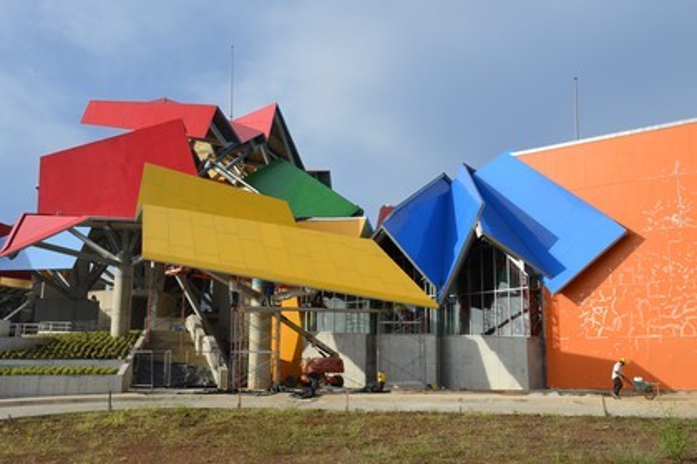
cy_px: 232
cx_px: 348
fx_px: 774
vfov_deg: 33.4
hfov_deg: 48.5
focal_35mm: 40
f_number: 13
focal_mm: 40
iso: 200
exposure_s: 1/320
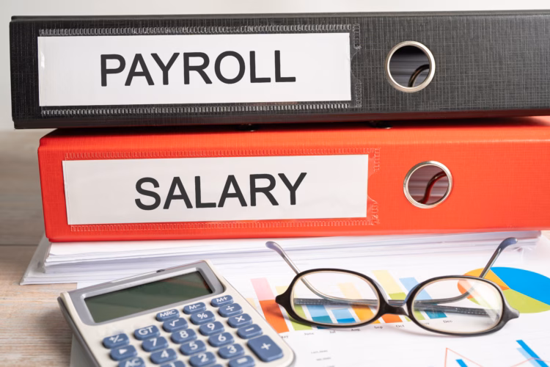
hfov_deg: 39.6
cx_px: 275
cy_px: 184
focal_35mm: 50
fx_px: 764
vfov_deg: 27.0
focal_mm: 50
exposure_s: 1/100
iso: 100
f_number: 5.6
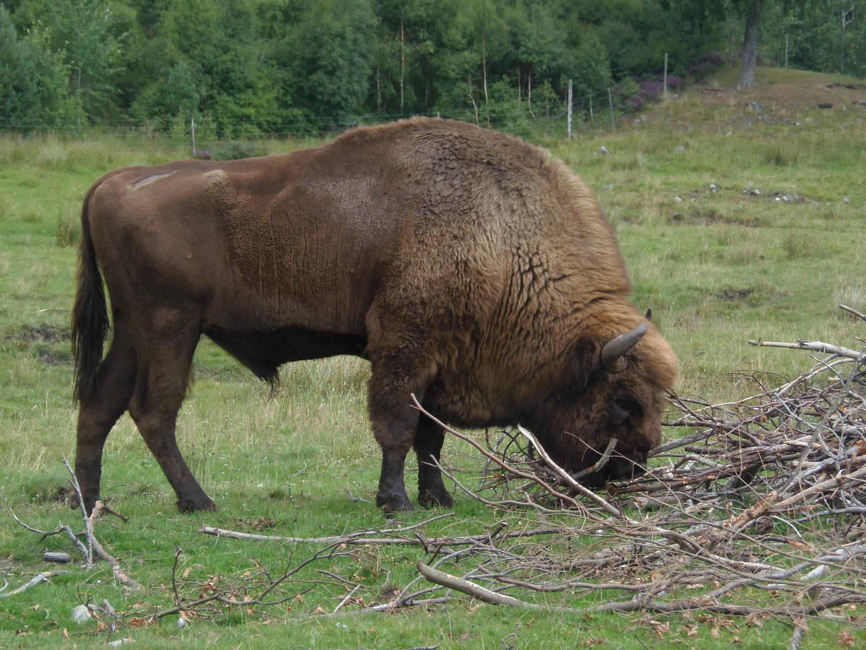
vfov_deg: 12.8
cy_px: 325
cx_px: 433
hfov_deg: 17.0
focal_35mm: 116
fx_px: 2902
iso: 64
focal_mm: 21.4
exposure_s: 1/160
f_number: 4.5
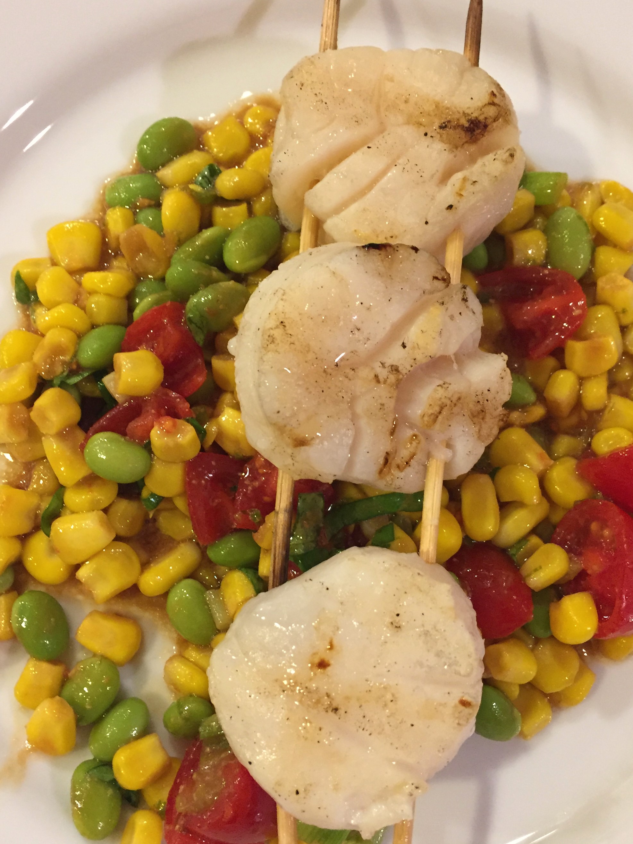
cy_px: 422
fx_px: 707
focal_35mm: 29
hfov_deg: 48.2
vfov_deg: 61.7
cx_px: 316
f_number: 2.2
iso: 160
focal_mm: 4.15
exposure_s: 1/30
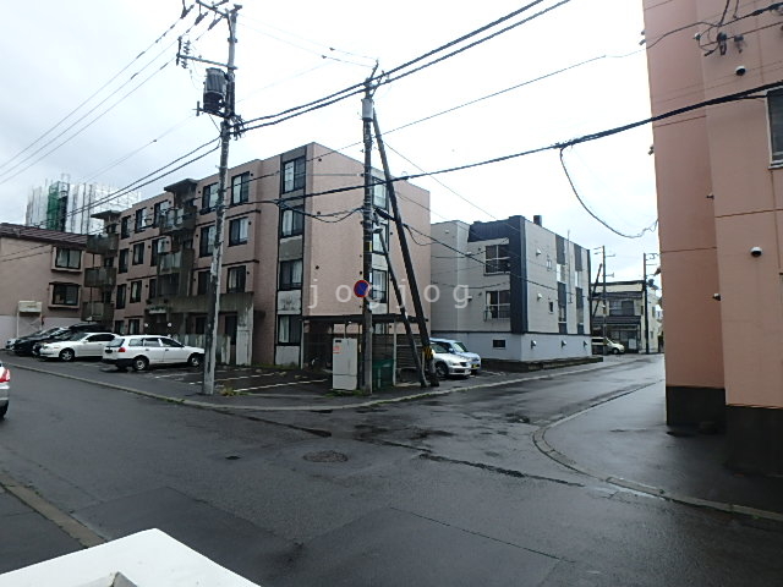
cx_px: 392
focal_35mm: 21
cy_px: 294
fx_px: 475
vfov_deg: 63.4
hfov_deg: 79.0
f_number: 3.5
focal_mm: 3.7
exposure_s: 1/500
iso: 125
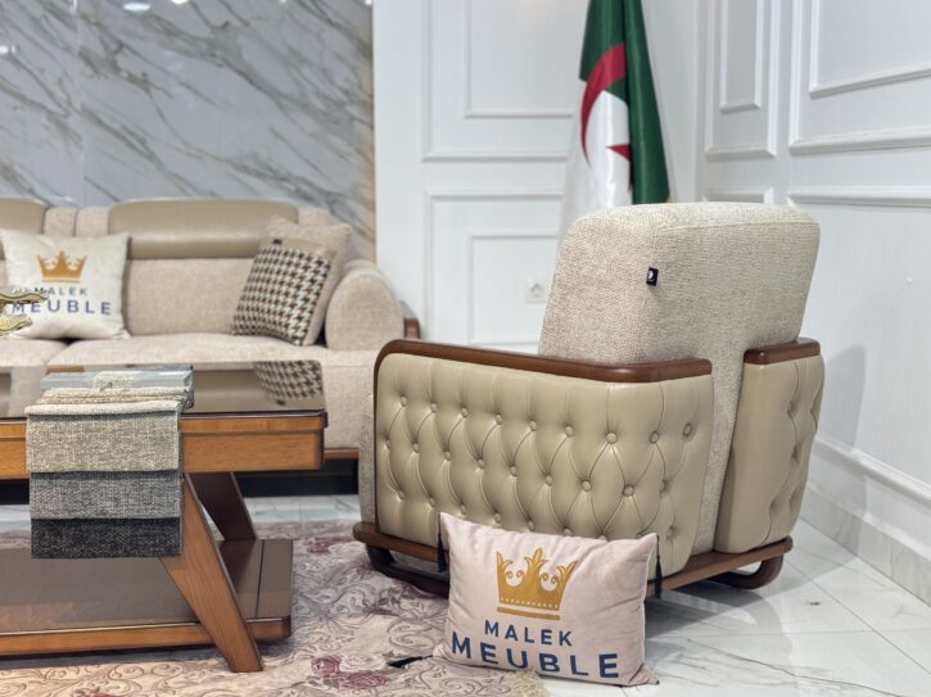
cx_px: 462
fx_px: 1425
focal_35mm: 53
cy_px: 344
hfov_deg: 36.2
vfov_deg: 27.5
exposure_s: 1/155
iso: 64
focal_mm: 6.76
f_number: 1.78
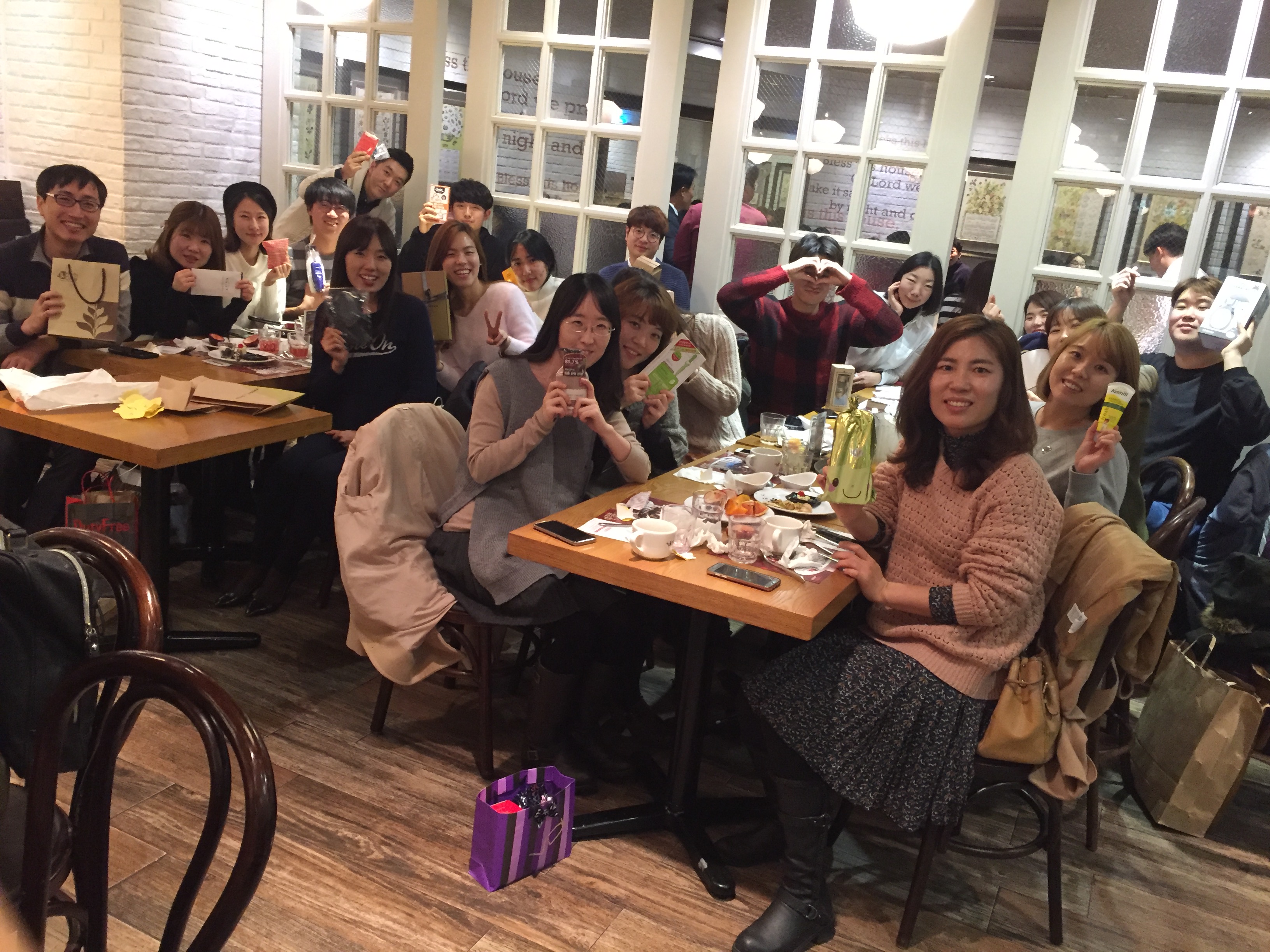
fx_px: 1064
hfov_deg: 61.7
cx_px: 635
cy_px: 476
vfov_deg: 48.2
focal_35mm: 29
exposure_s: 1/20
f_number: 2.2
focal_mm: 4.15
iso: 250
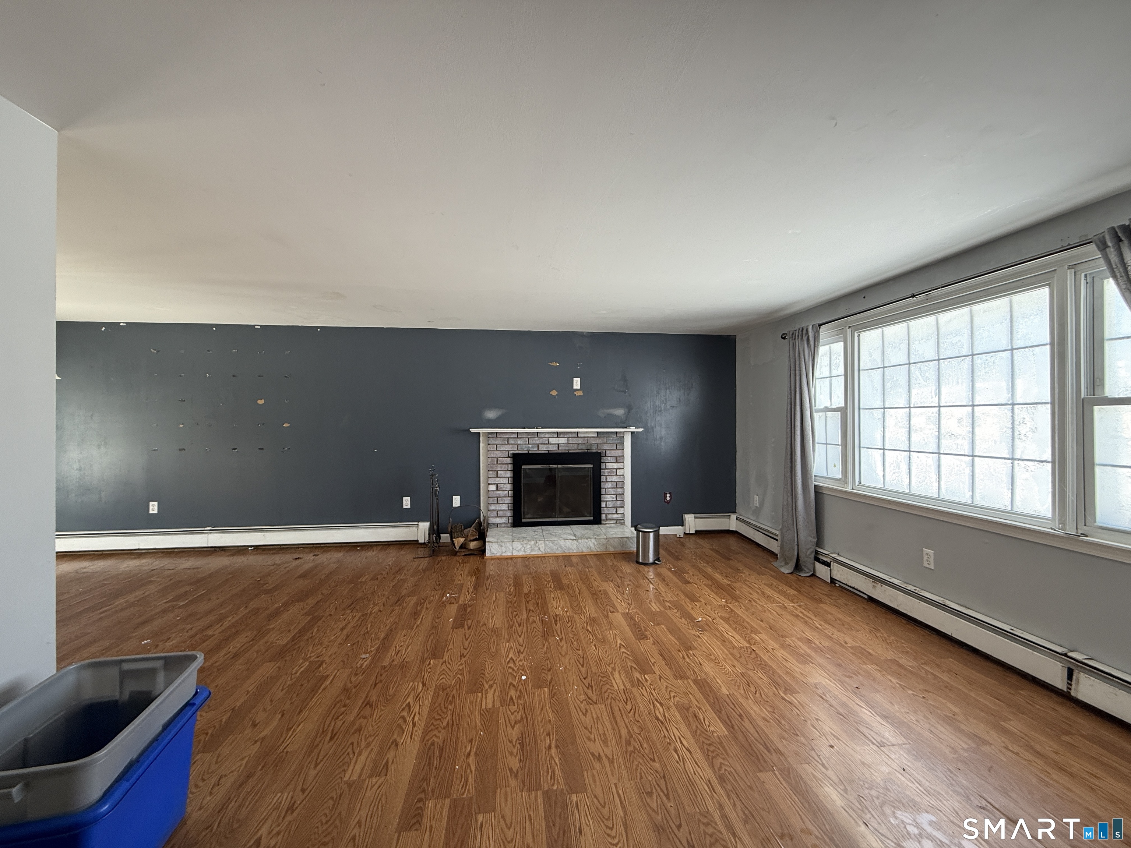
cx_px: 566
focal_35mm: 14
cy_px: 424
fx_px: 457
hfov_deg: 102.1
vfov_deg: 85.7
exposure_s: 1/99
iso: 125
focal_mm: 2.22
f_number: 2.2
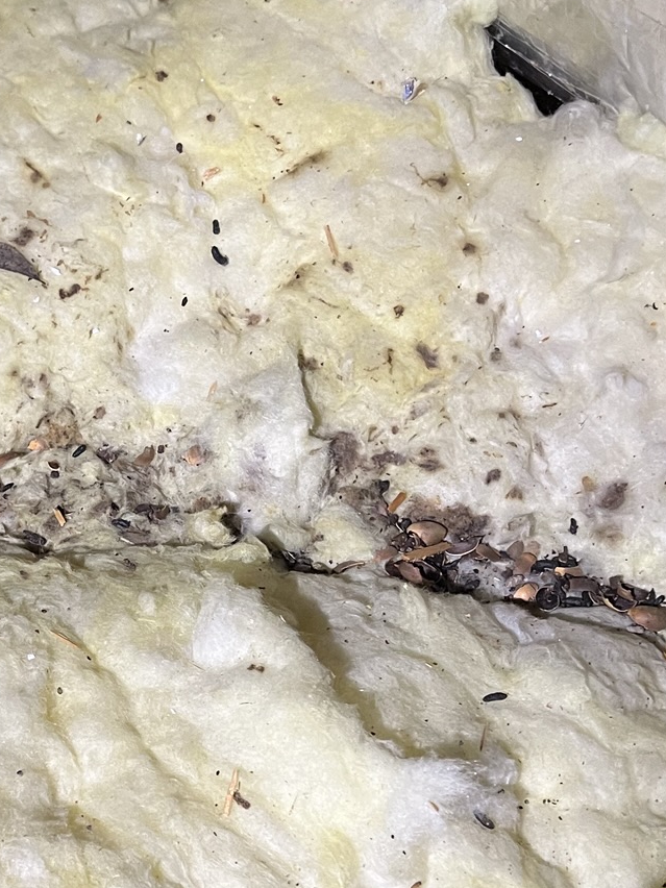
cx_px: 120
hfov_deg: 23.6
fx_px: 1565
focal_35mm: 61
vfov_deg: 31.5
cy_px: 559
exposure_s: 1/60
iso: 250
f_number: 1.5
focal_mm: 5.7
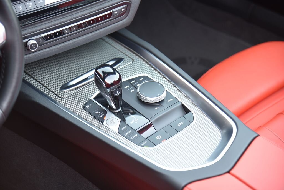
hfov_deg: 23.9
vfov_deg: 16.1
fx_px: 671
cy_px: 95
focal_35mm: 85
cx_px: 142
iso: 500
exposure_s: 1/50
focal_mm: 85
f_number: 4
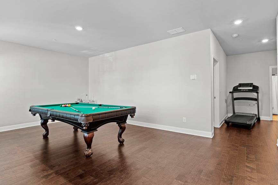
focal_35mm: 19
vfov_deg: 64.5
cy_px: 89
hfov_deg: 86.9
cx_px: 144
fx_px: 147
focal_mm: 16
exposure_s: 2.5
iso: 100
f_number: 8
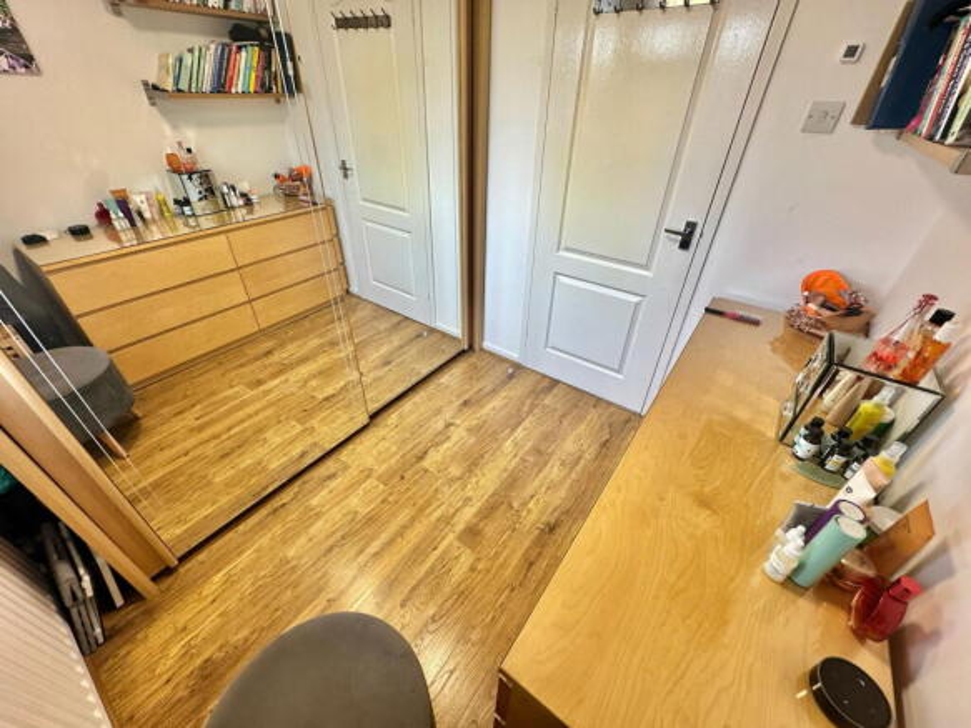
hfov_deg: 102.1
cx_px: 486
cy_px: 364
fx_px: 393
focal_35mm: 14
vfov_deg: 85.7
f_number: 2.2
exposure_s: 1/100
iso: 64
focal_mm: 2.22
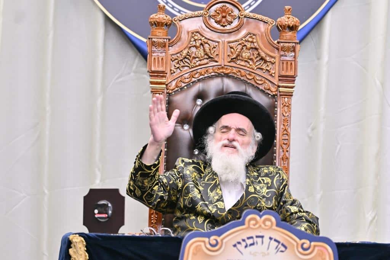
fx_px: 3249
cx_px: 195
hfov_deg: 6.9
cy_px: 130
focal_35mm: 300
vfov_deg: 4.6
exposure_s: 1/160
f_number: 2.8
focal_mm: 200
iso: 400
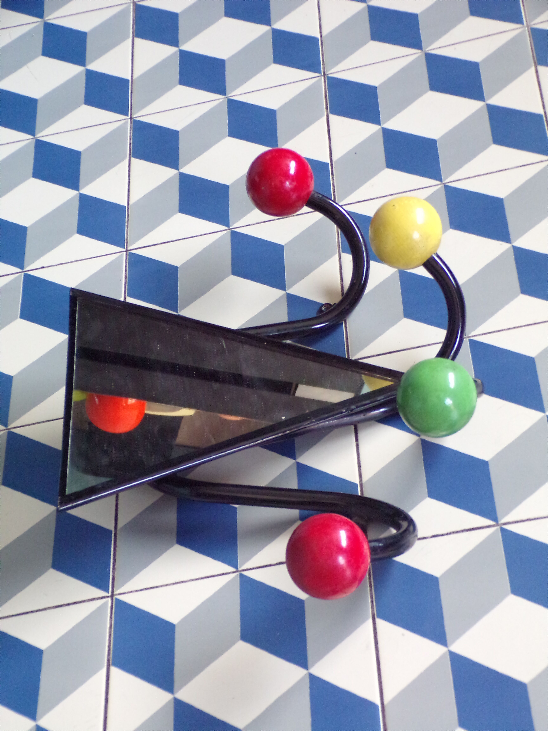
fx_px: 1562
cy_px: 366
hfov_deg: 19.9
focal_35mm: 74
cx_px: 274
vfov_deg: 26.3
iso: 624
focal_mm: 13.3
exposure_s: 1/50
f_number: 3.9
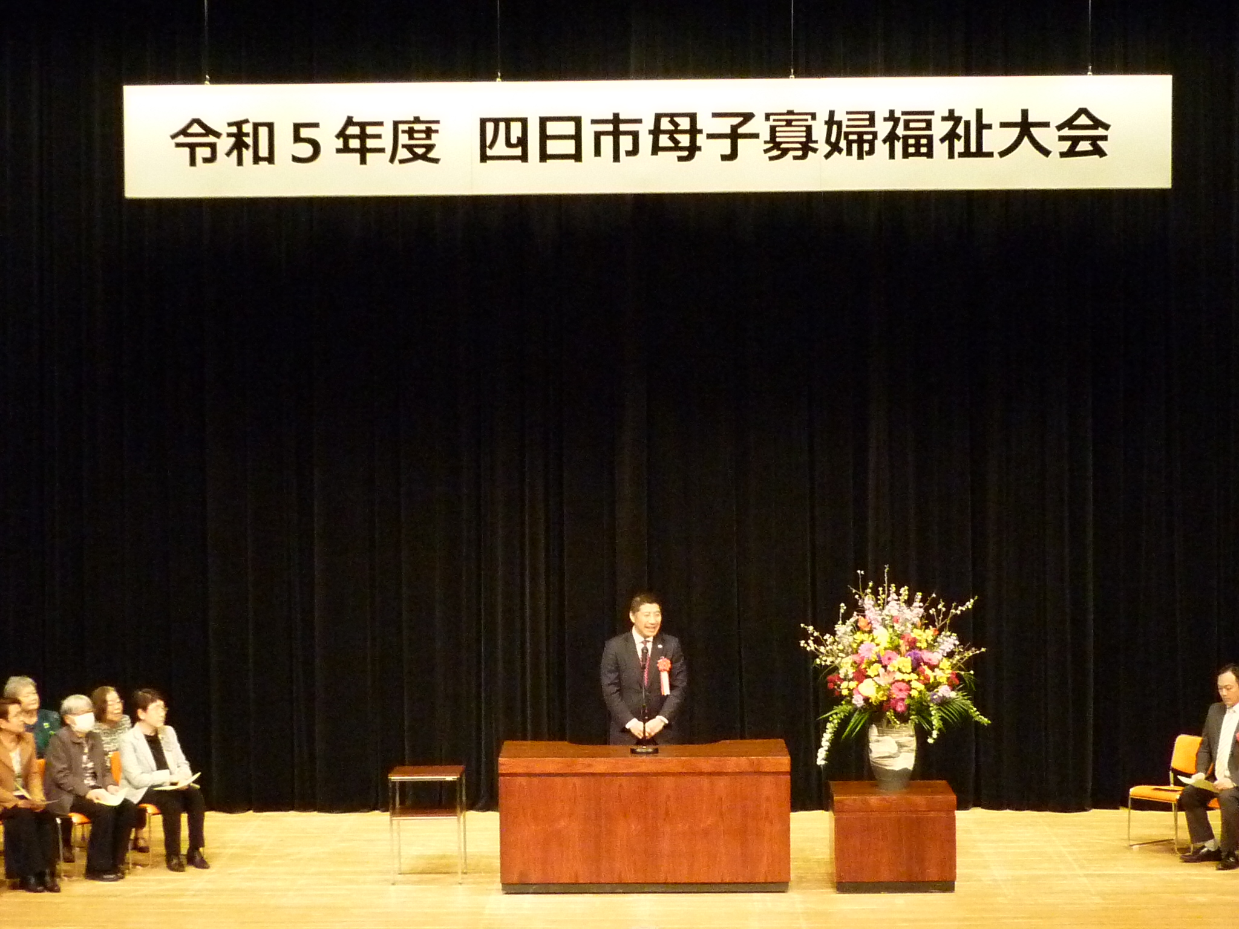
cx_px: 620
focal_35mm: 86
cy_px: 464
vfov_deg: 17.2
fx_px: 3078
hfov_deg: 22.8
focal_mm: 8
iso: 800
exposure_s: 1/30
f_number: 3.2
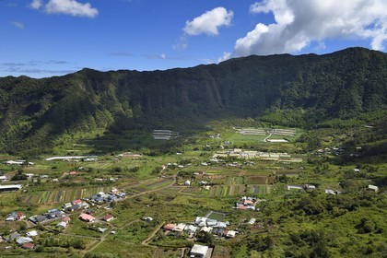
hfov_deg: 63.7
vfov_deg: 45.0
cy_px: 129
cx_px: 194
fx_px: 312
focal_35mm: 29
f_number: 13
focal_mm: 29
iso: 200
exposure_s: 1/250
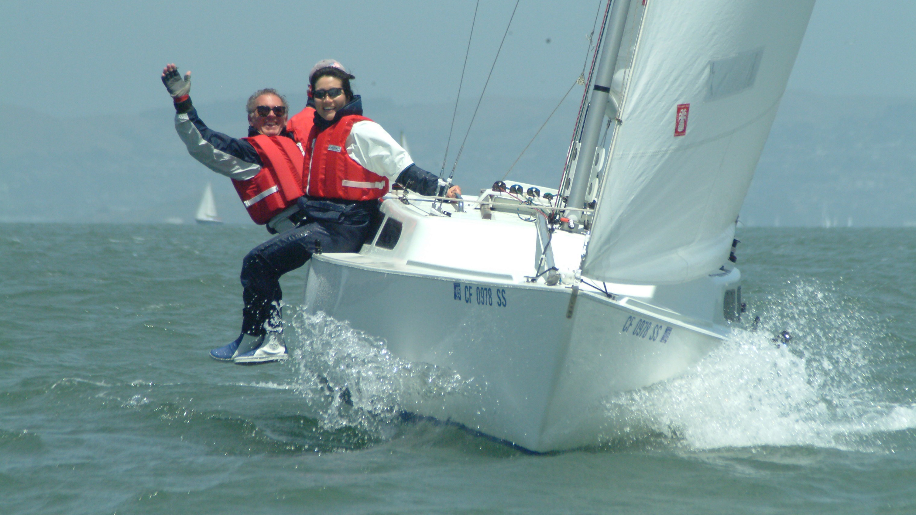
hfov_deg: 5.8
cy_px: 239
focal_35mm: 374
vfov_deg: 3.3
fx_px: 9073
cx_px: 458
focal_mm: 237
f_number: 9.5
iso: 1600
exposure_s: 1/4000
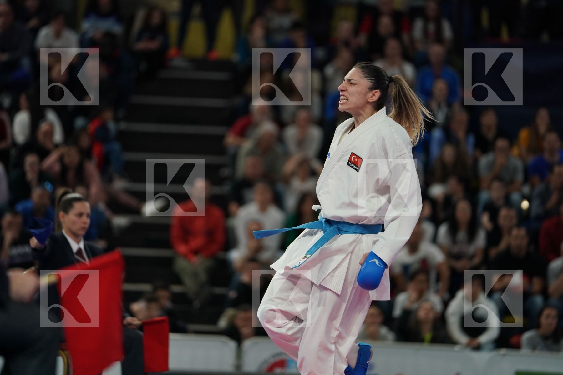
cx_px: 282
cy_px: 188
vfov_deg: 6.9
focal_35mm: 200
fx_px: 3128
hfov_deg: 10.3
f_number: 2.8
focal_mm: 200
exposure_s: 1/1000
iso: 1250
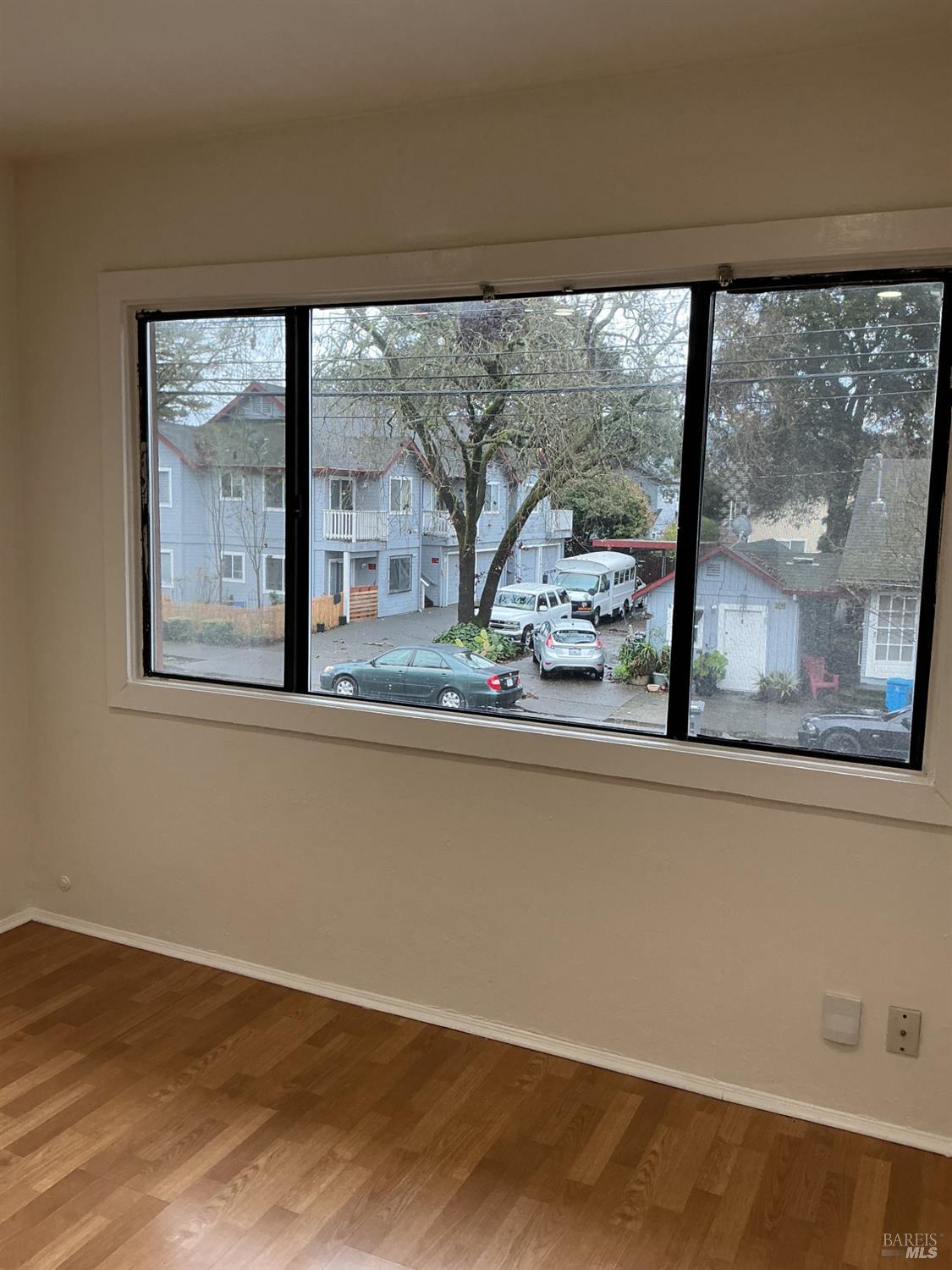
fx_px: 1063
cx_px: 476
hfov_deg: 48.2
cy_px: 635
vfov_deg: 61.7
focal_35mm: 29
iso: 50
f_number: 1.8
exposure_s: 1/100
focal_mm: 3
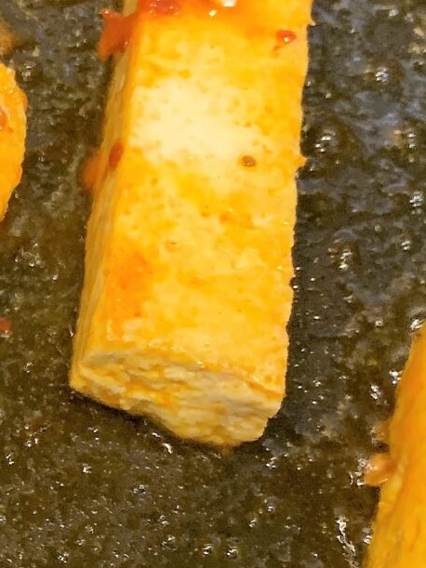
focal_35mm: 109
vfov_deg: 18.0
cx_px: -312
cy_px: 263
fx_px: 1789
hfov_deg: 12.5
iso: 250
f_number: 1.8
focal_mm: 4.25
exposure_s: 1/50
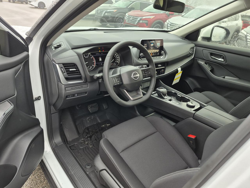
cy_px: 94
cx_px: 125
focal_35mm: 23
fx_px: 166
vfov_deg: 58.9
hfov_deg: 73.9
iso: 125
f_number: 1.8
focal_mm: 5.4
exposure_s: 1/180
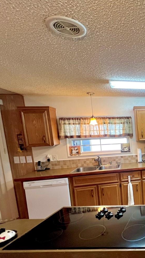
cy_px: 152
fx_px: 157
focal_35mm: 23
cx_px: 174
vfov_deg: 78.0
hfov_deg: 37.4
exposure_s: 1/60
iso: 160
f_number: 1.8
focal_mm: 1.57
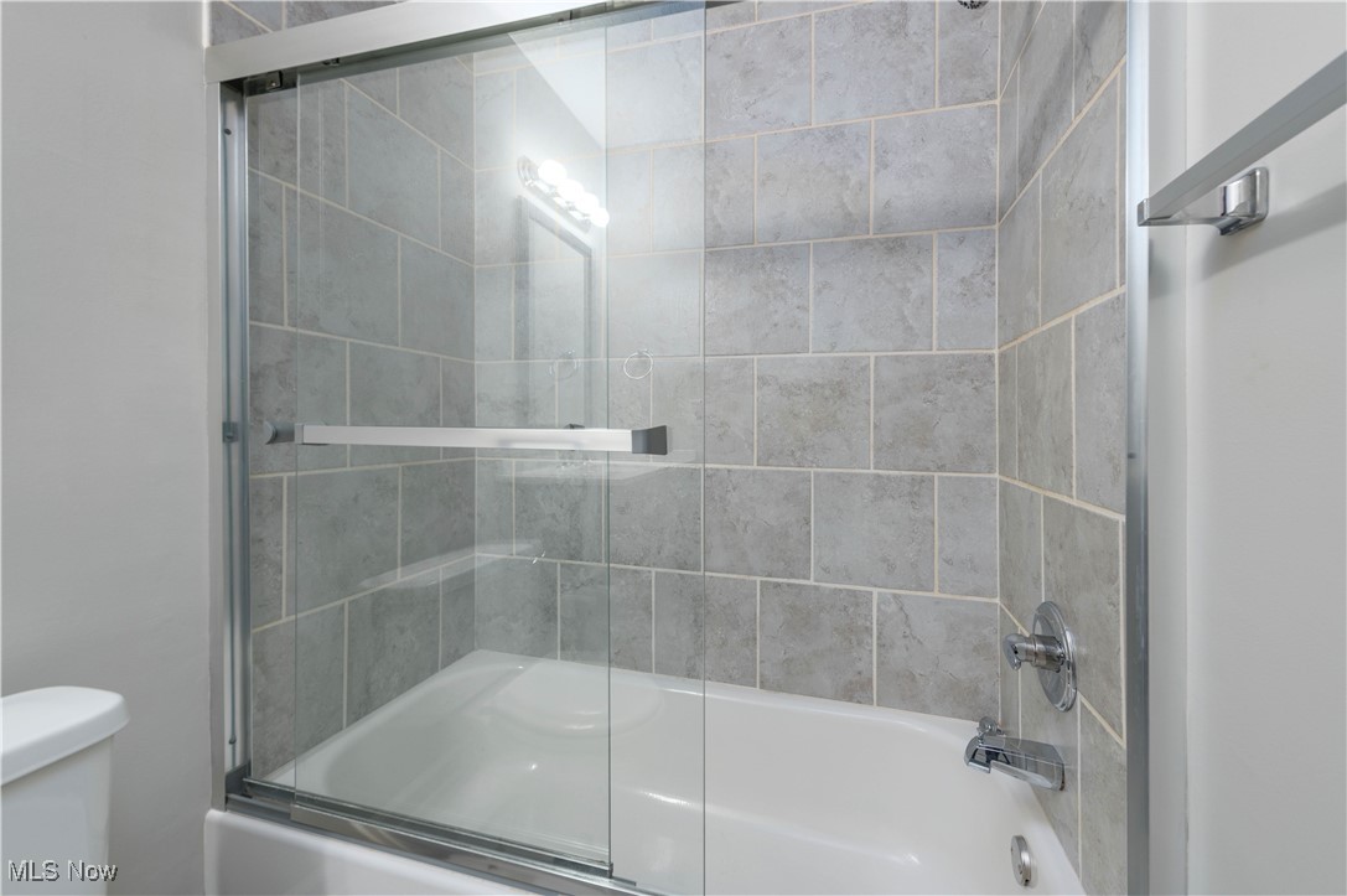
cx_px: 674
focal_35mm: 14
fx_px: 523
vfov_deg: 81.1
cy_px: 448
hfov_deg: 104.3
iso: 200
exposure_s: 1/60
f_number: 9
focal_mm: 14
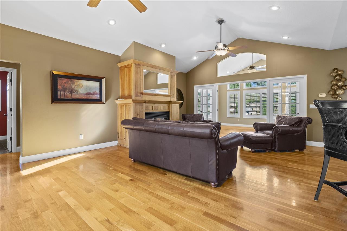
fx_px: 154
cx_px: 174
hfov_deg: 96.7
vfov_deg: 73.7
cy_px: 116
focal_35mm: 16
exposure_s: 1/1.67
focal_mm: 16
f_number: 9
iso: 400
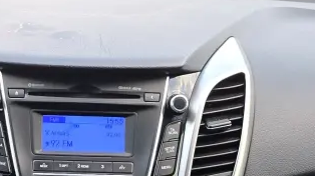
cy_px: 265
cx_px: 67
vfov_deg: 10.2
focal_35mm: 115
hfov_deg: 18.5
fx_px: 960
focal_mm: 6.25
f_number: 1.7
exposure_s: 1/100
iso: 125
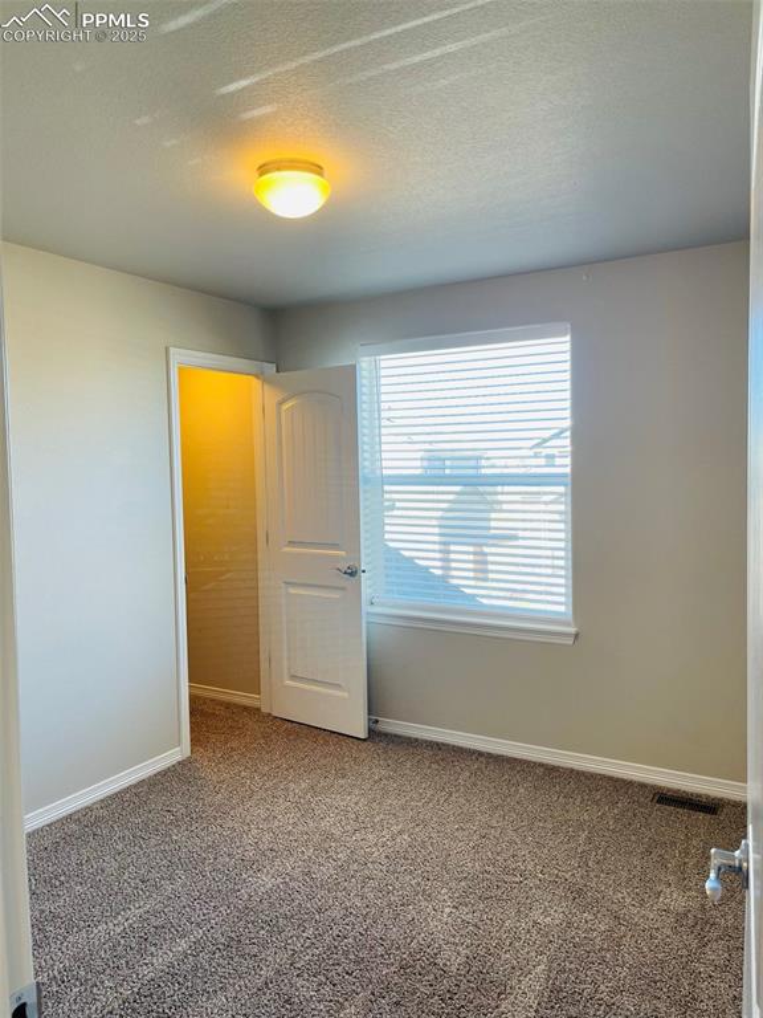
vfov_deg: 69.4
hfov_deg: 54.9
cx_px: 382
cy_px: 509
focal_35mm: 25
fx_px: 735
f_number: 1.6
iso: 50
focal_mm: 5.1
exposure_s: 1/120
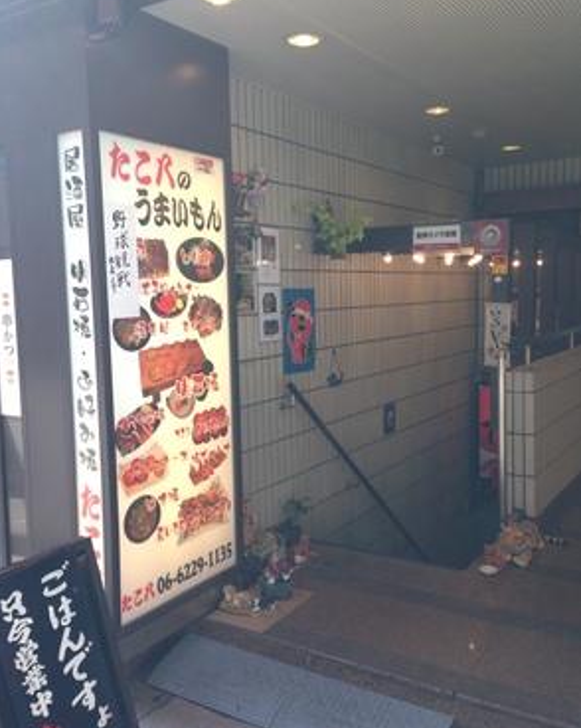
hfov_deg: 42.2
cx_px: 290
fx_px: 753
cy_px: 364
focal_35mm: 35
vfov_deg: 51.6
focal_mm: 4.12
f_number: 2.4
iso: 50
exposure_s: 1/129
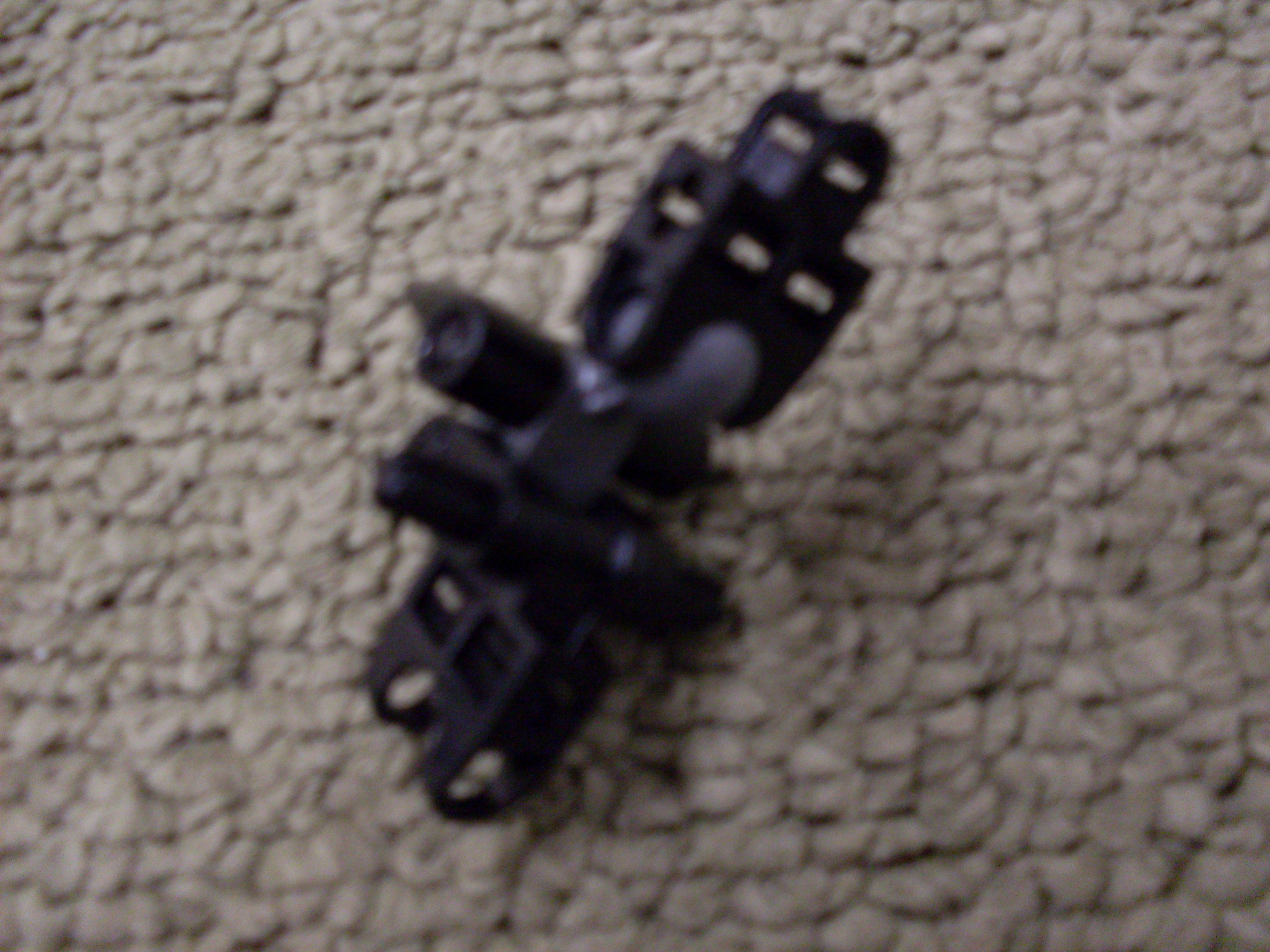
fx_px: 1394
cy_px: 476
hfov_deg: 49.0
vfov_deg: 37.7
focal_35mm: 38
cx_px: 635
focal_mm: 6.3
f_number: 2.8
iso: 200
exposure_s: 1/15
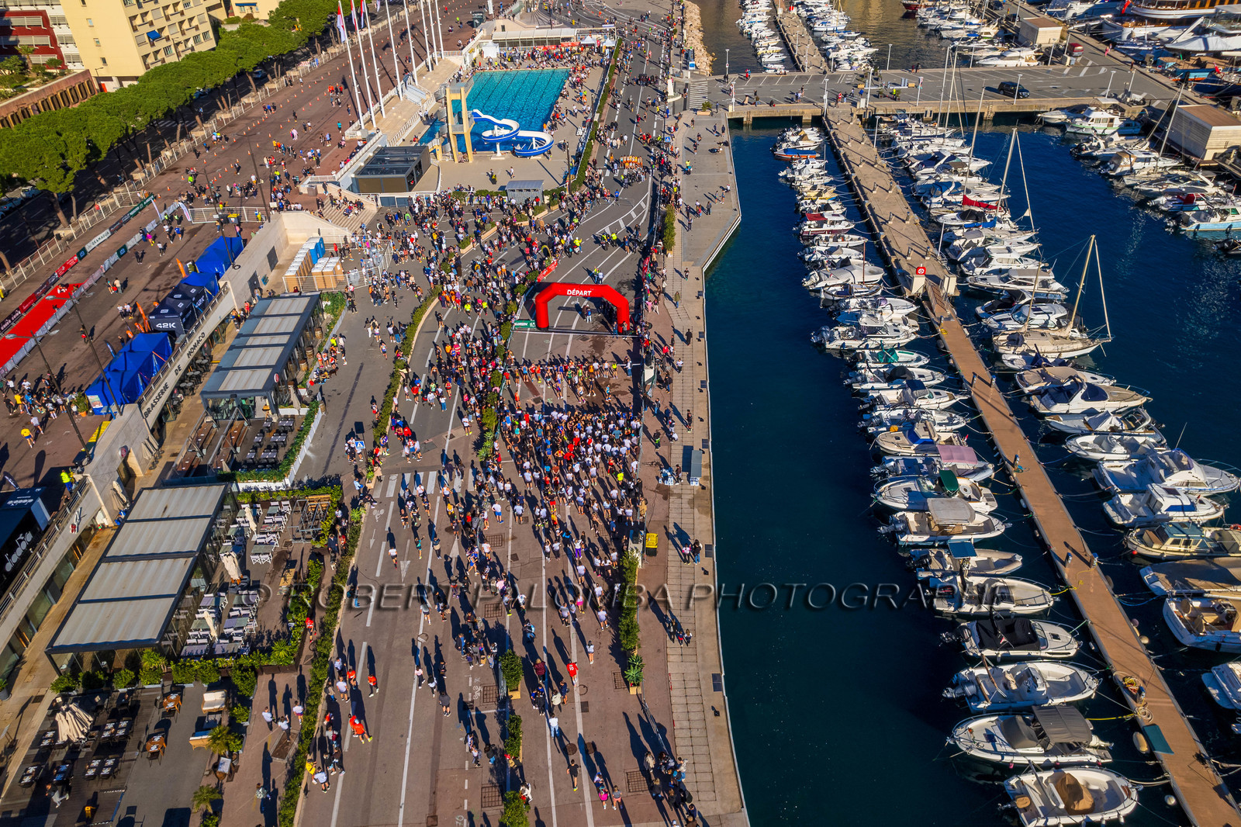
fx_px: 758
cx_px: 620
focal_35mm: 22
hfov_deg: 78.6
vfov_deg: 57.2
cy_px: 414
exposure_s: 1/80
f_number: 2.8
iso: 100
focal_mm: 8.4
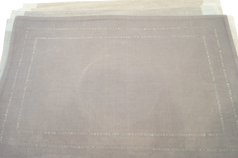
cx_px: 119
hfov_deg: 57.3
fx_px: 218
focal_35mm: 33
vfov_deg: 39.8
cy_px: 79
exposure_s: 1/20
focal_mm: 22
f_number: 4
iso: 3200
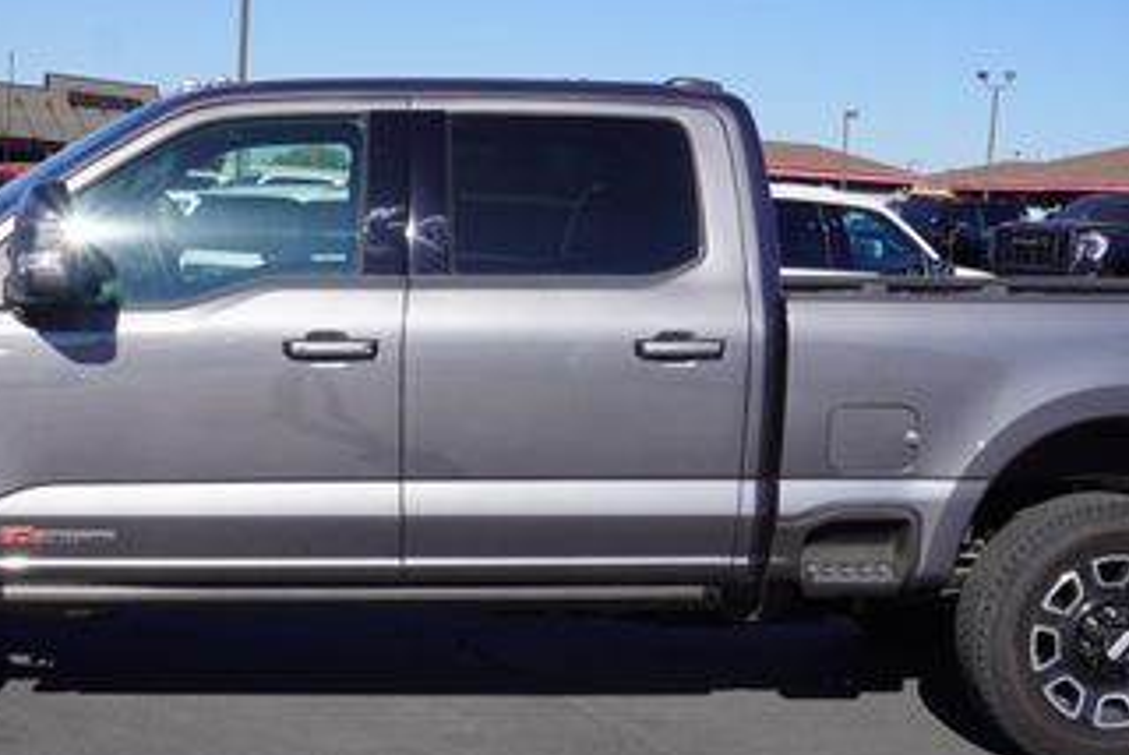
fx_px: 1789
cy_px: 434
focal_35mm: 57
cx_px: 480
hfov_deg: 35.0
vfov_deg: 23.8
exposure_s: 1/160
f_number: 10
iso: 100
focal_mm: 19
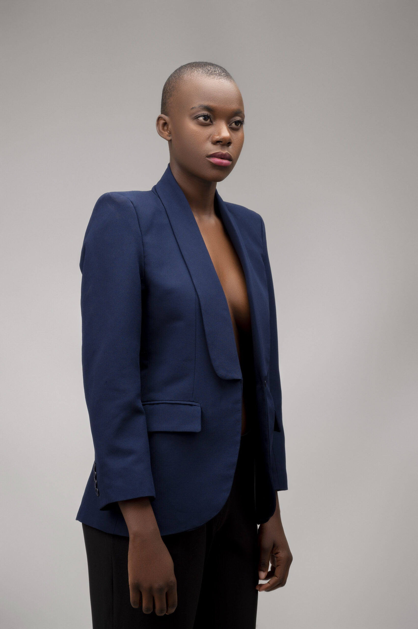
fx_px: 1221
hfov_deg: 19.4
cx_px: 209
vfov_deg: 28.9
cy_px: 314
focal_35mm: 70
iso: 125
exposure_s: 1/200
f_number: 6.3
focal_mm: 70
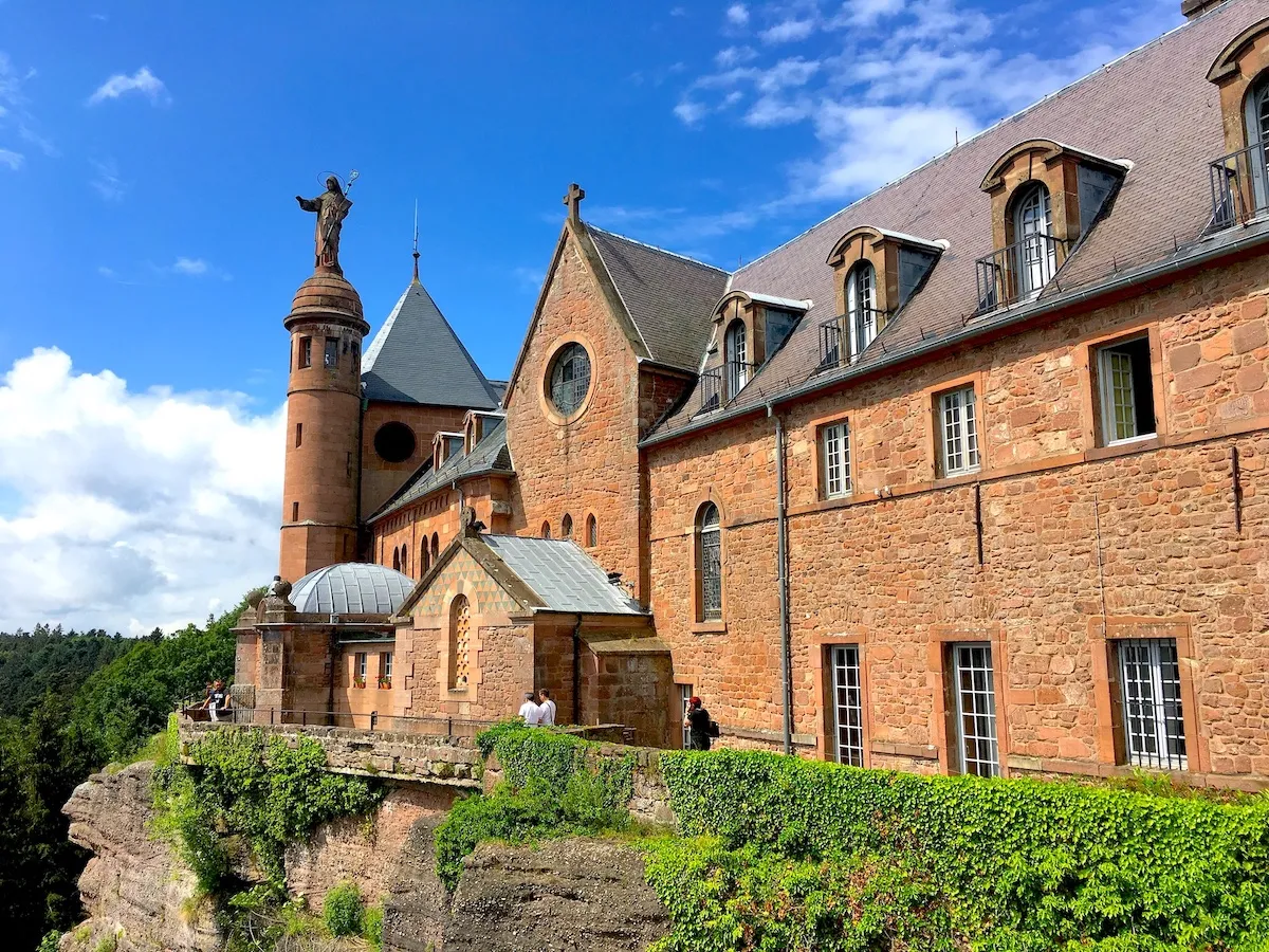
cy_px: 476
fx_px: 1063
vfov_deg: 48.2
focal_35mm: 29
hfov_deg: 61.7
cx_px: 634
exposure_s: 1/1972
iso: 25
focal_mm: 4.15
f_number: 2.2
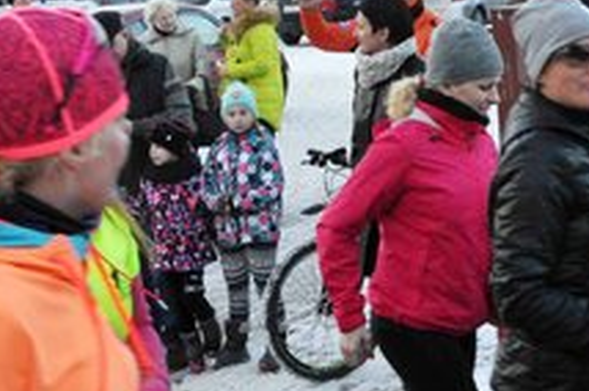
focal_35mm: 82
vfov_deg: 16.6
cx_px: 600
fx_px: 1340
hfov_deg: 23.7
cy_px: 162
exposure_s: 1/200
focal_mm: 18
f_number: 13
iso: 1000
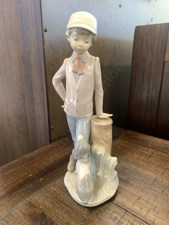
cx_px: 84
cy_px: 112
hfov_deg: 53.1
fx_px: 169
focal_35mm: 26
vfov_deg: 67.3
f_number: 1.8
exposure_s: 1/50
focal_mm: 4.25
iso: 64
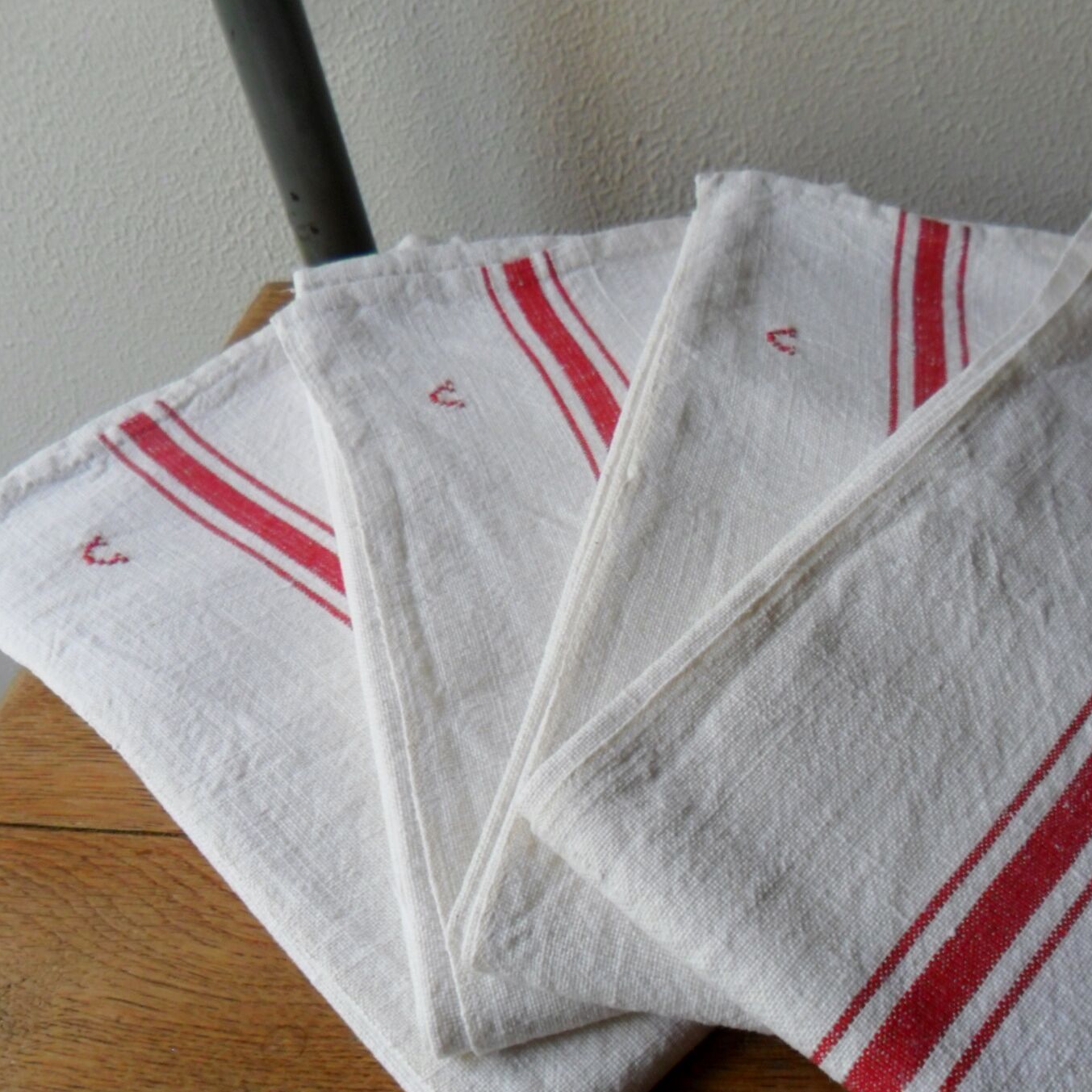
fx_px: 1249
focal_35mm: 35
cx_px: 722
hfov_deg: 46.5
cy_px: 588
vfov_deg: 47.2
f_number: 3.5
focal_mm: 4.9
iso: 160
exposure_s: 1/30
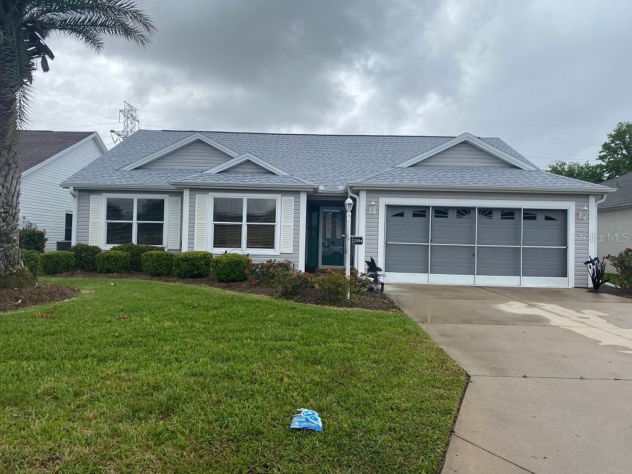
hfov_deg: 67.3
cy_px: 237
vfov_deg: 53.1
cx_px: 316
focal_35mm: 26
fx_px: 475
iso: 32
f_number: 1.8
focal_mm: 4.25
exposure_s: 1/2817
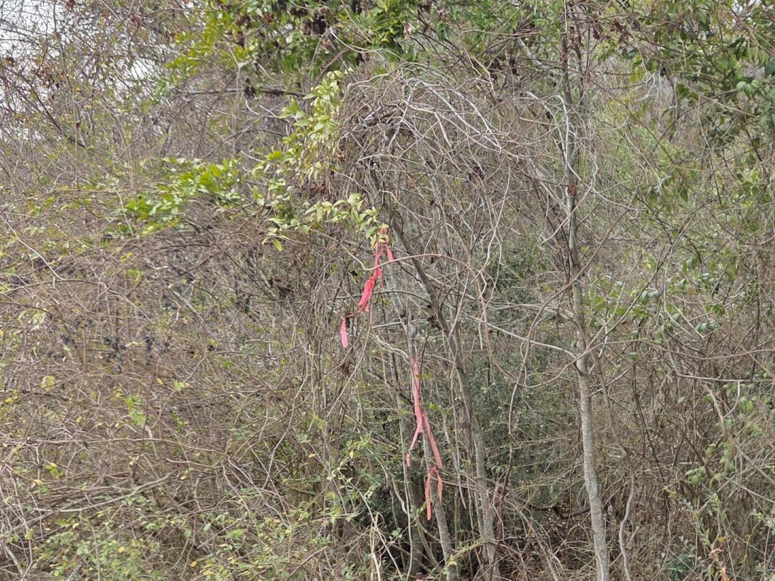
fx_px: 1410
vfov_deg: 22.9
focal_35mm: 63
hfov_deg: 25.9
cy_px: 490
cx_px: 1031
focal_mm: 6.3
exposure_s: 1/180
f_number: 1.7
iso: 40
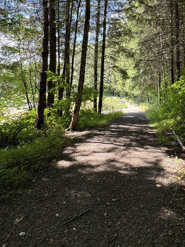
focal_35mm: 27
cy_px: 66
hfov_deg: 50.2
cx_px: 127
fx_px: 192
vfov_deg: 62.1
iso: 50
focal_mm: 2.22
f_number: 2.2
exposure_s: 1/99
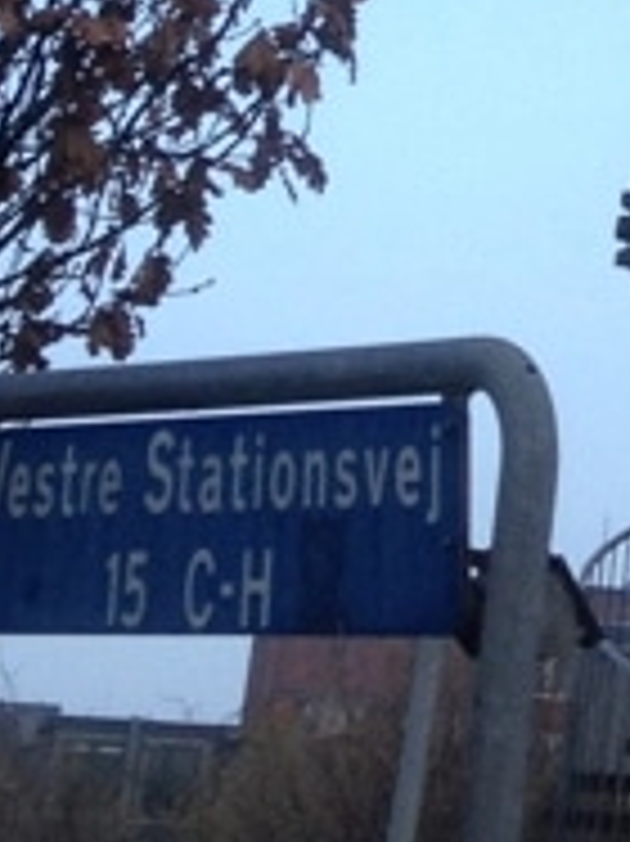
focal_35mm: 200
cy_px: -466
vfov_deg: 9.6
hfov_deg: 7.0
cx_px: 1458
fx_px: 4859
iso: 50
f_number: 2.4
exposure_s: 1/480
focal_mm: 4.28
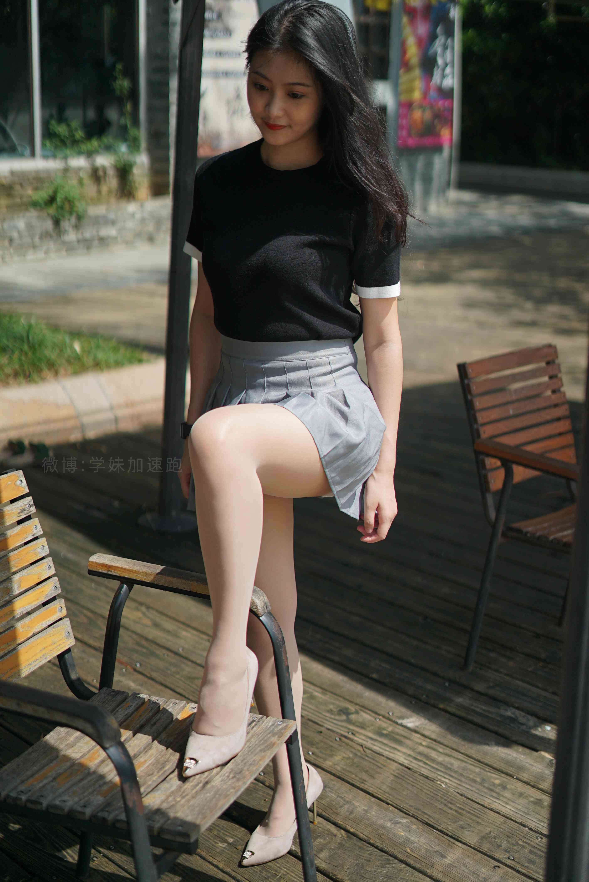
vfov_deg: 39.6
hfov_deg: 27.0
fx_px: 1225
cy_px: 441
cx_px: 294
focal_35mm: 50
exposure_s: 1/8000
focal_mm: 50
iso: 200
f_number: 1.8
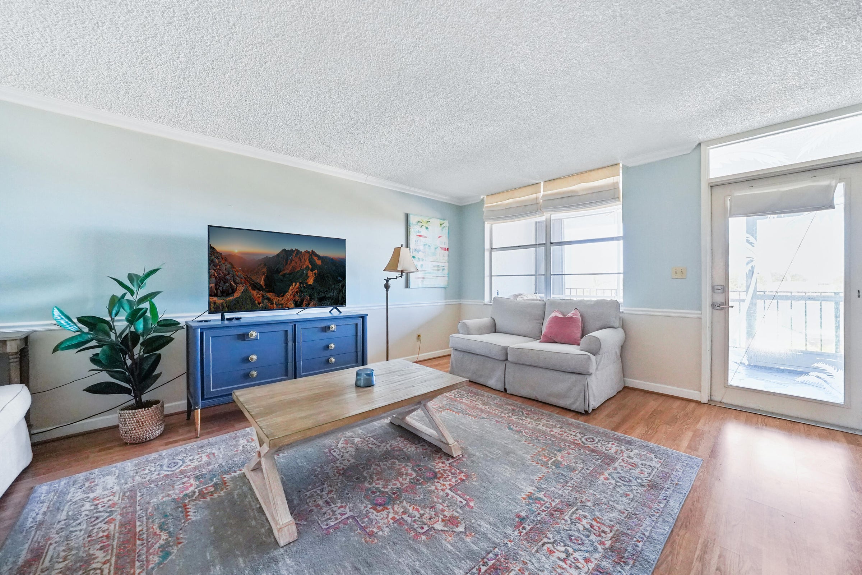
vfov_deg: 90.0
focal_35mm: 12
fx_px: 287
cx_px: 431
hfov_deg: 112.6
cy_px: 288
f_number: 4.5
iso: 8000
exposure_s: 1/250
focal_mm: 12
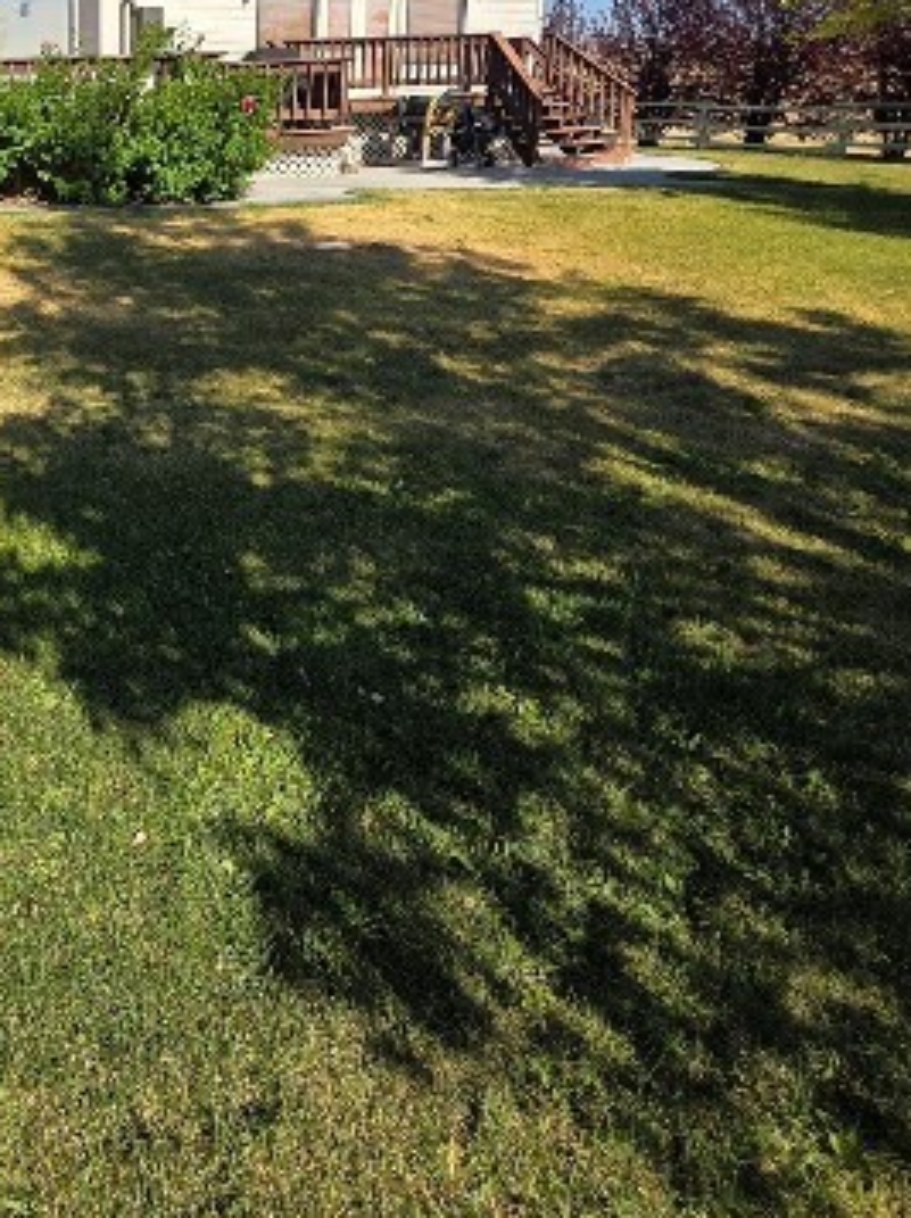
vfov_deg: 61.0
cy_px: 351
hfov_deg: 41.5
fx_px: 984
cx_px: -48
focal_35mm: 28
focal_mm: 2.2
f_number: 1.9
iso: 40
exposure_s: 1/1804
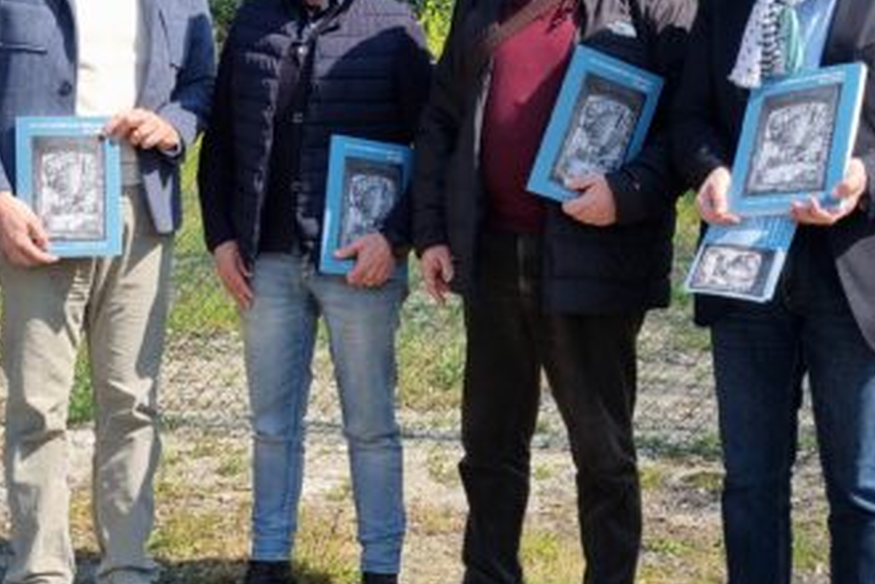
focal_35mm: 63
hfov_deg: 31.9
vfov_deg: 21.5
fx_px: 1531
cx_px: 451
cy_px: 191
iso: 50
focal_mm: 5.4
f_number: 1.8
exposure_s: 1/1948
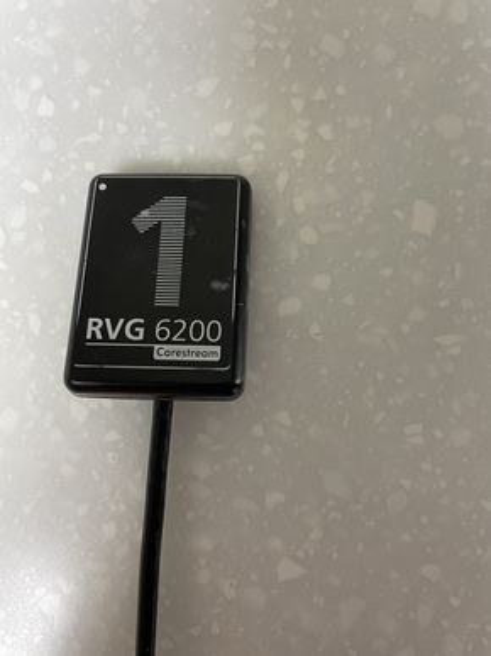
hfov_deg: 53.0
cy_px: 328
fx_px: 492
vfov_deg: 67.3
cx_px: 246
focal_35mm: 26
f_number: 1.6
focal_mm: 4.2
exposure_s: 1/50
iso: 100
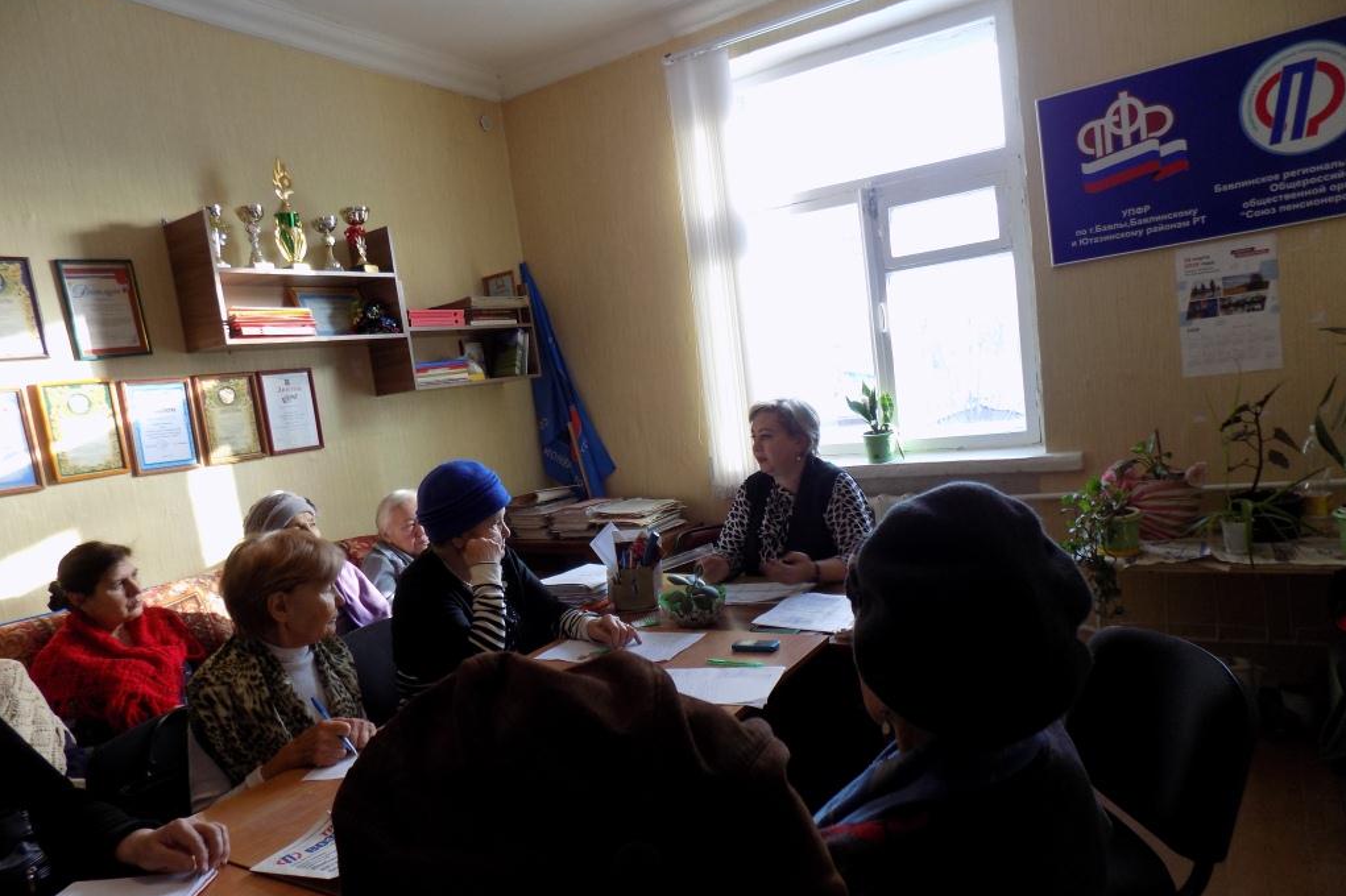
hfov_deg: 73.8
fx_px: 897
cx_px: 674
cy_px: 495
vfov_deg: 53.0
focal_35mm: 24
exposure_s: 1/30
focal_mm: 4
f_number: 3.1
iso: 100
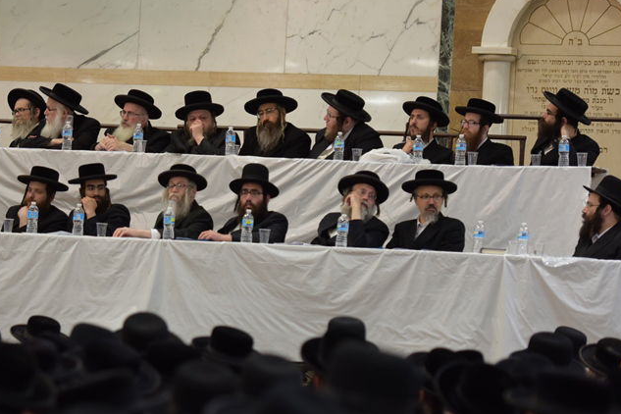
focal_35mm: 178
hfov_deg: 11.5
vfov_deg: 7.7
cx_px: 206
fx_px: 3070
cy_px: 219
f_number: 2.8
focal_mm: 110
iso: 800
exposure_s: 1/125
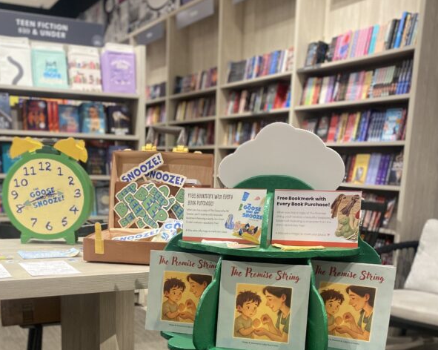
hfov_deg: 42.0
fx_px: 570
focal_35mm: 44
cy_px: 294
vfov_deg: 32.9
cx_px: 192
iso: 160
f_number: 1.8
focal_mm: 4.25
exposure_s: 1/60
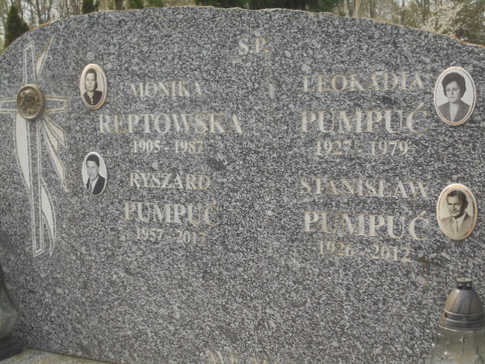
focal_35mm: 56
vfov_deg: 26.1
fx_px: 785
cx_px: 242
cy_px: 182
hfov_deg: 34.3
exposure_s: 1/320
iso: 100
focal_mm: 10.1
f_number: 5.2
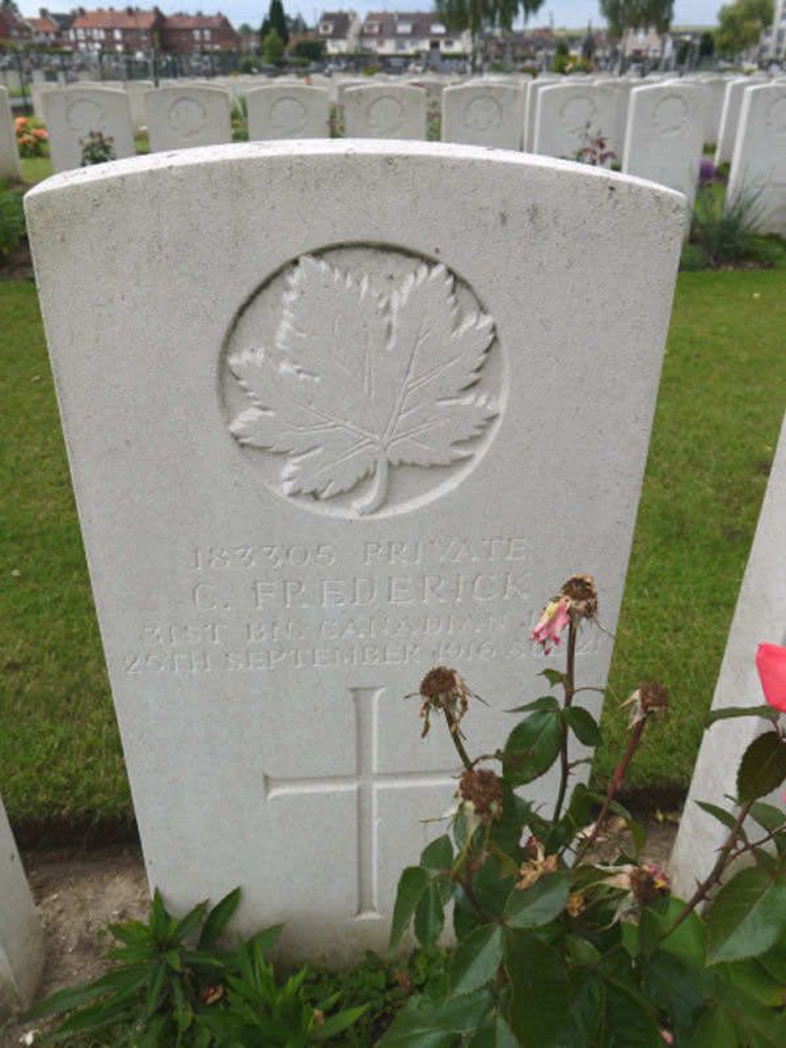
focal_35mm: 28
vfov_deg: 63.4
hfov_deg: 49.7
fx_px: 848
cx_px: 393
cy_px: 524
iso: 160
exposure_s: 1/400
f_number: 7.1
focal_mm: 14
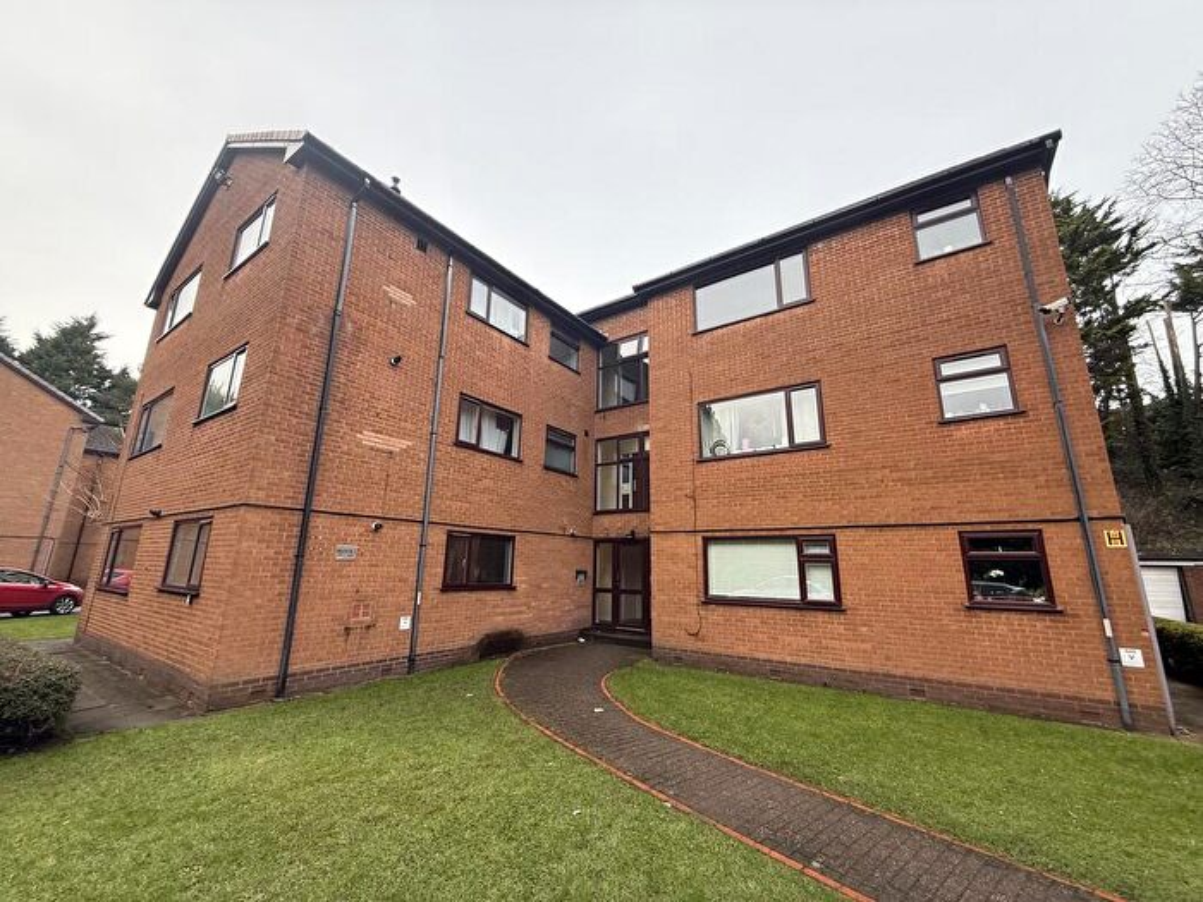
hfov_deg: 102.1
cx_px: 602
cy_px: 451
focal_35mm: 14
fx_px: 487
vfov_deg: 85.7
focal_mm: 2.22
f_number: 2.2
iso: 64
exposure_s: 1/125
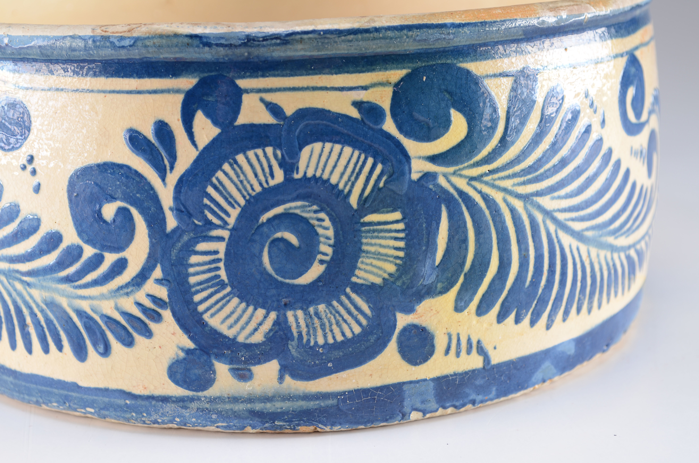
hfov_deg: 28.1
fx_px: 1395
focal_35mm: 72
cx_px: 350
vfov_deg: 18.8
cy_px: 232
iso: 100
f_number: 10
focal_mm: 48
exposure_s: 1/80
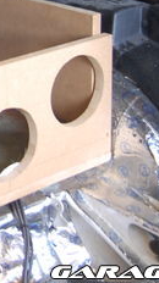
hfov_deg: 13.7
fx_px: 586
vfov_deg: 26.3
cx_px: -131
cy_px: 26
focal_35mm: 78
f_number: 3.5
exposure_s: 1/25
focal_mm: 18
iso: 800
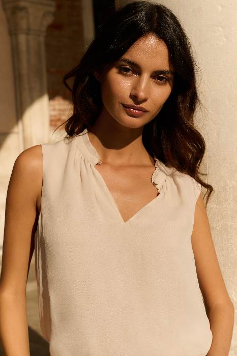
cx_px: 118
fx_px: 642
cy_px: 178
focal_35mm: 65
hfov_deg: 20.9
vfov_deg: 31.0
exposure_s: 1/640
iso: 250
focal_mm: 65
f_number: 9
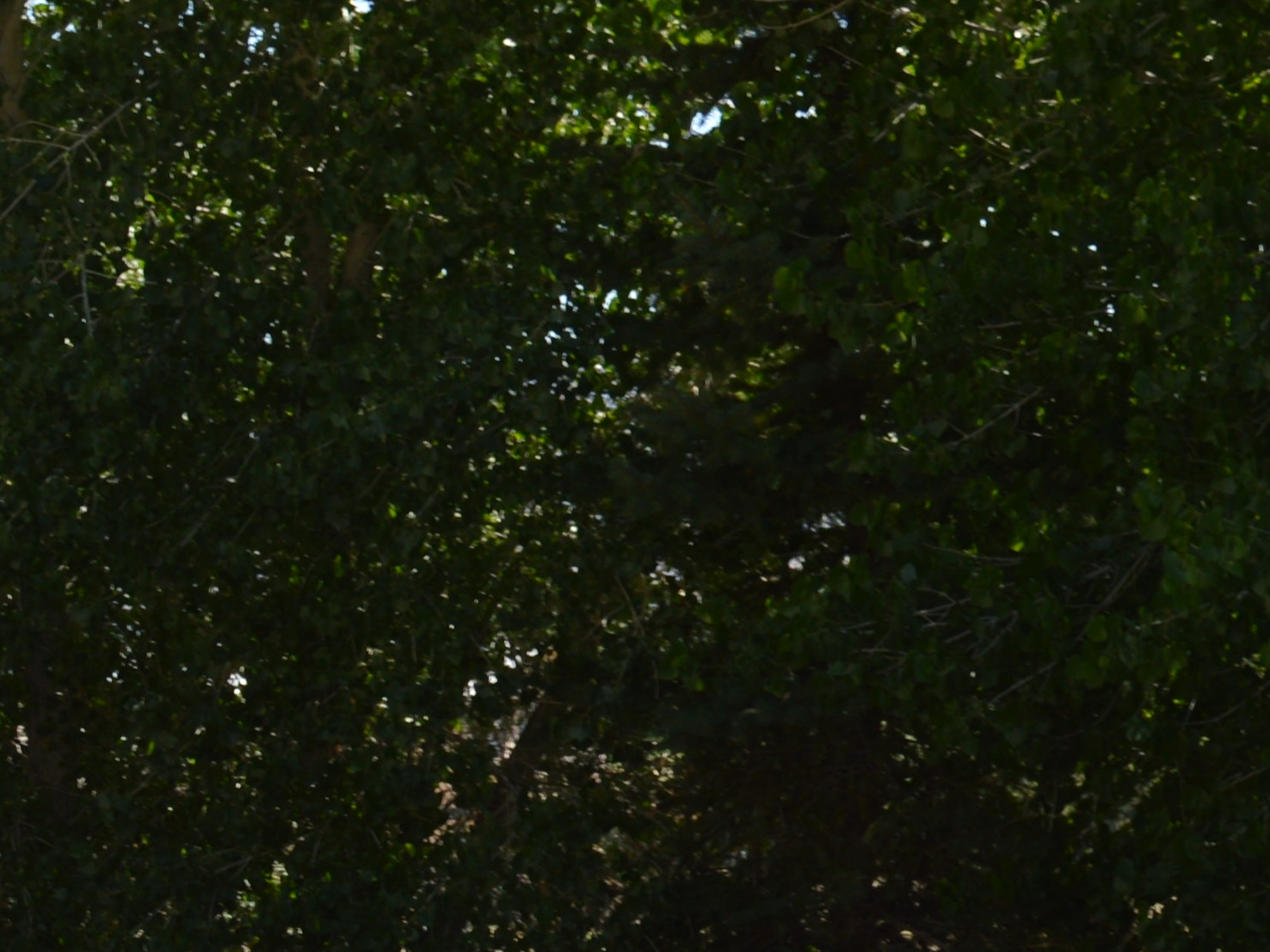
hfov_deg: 13.6
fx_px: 5173
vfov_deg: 10.2
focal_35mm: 141
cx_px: -207
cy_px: 1360
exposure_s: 1/200
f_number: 6.3
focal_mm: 24
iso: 100
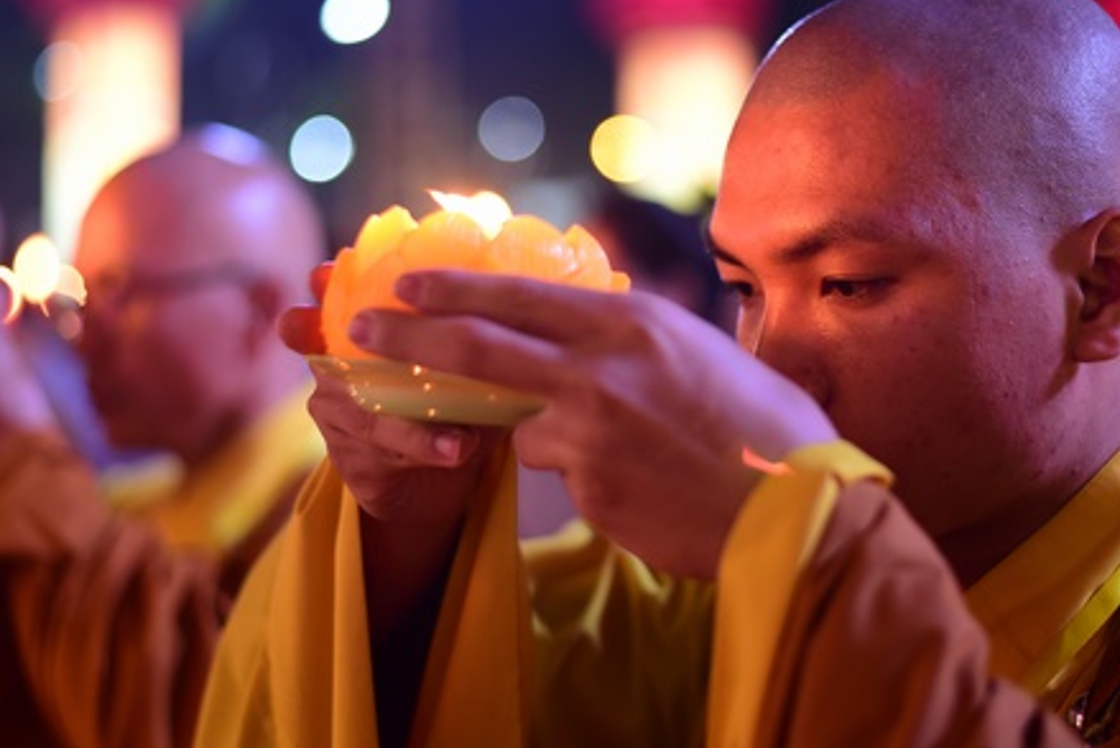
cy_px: 327
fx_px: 2303
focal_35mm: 74
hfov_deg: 27.3
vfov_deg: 18.4
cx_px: 617
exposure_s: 1/40
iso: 800
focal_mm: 50
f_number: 1.8
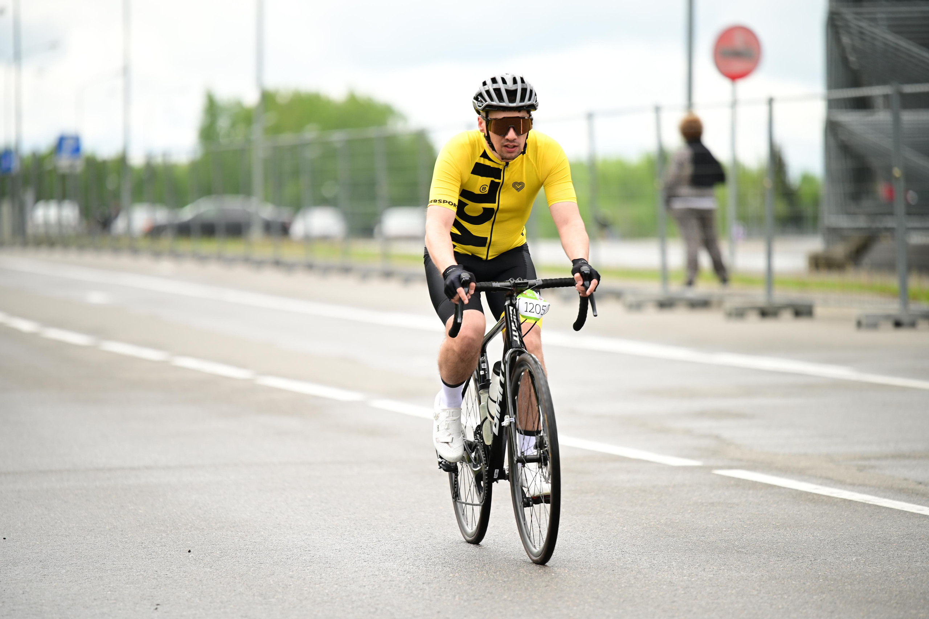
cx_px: 464
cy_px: 310
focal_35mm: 200
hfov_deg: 10.3
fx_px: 5158
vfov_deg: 6.9
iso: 200
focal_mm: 200
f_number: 2.8
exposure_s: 1/1000
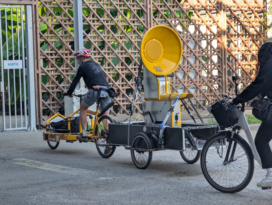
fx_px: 834
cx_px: 136
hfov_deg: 18.5
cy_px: 102
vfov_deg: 14.0
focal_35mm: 106
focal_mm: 19
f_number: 3.5
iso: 128
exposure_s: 1/296
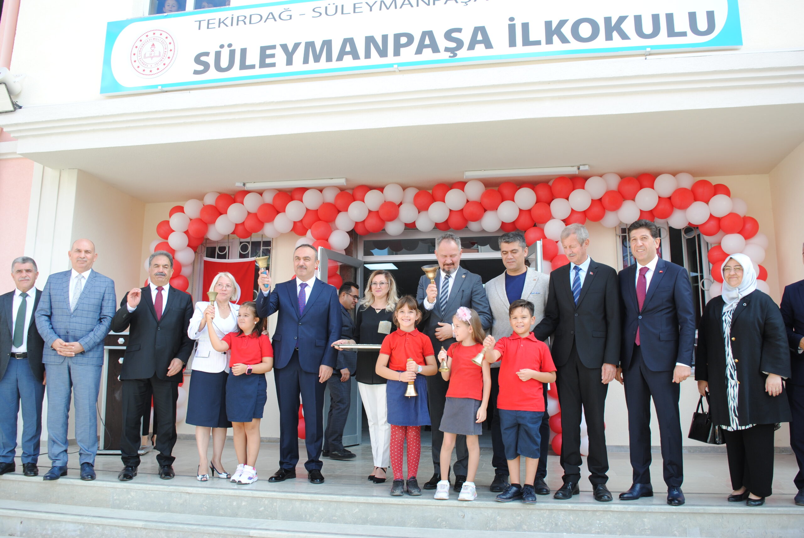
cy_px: 269
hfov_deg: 61.9
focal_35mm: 30
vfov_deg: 43.7
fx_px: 671
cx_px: 402
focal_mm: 20
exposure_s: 1/125
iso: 125
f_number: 5.6
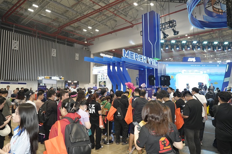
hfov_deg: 73.8
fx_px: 155
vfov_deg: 53.1
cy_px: 77
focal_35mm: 24
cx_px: 116
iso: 2500
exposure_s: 1/200
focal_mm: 24
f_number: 3.5
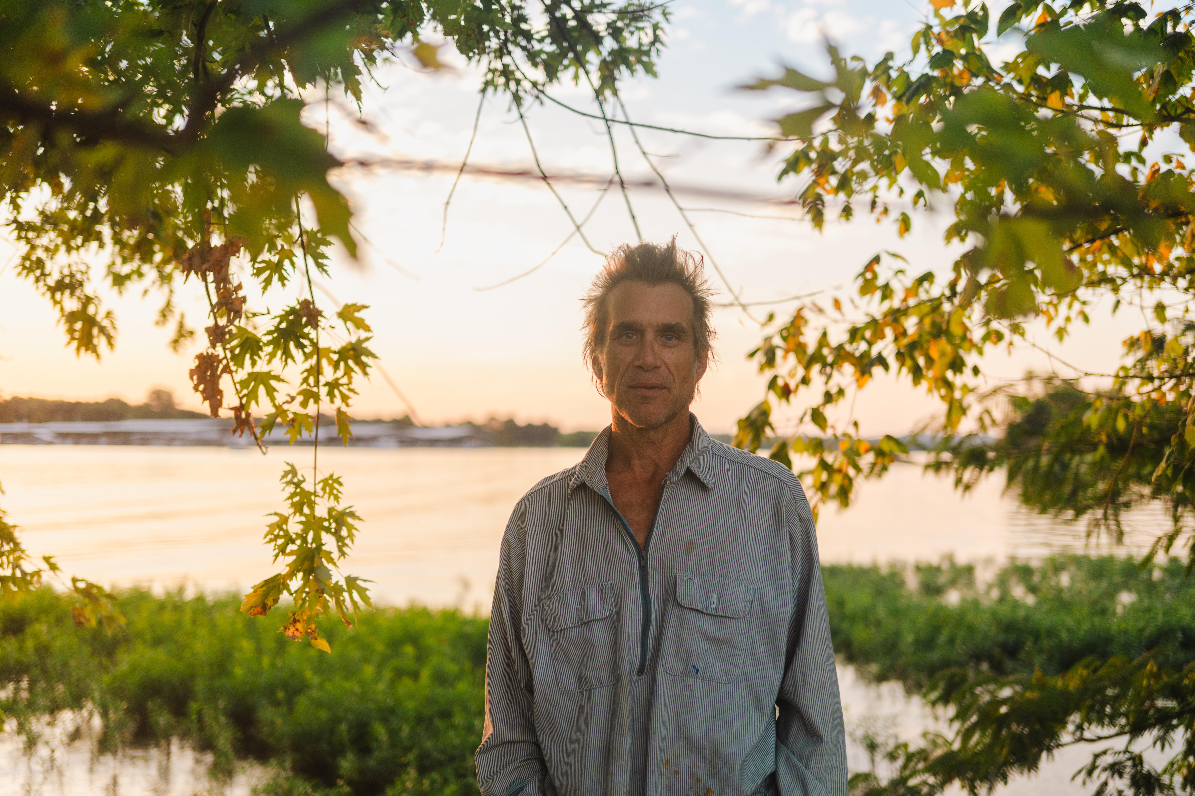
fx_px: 1328
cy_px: 398
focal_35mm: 40
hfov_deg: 48.5
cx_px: 598
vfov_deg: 33.4
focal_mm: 40
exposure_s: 1/1000
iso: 320
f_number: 2
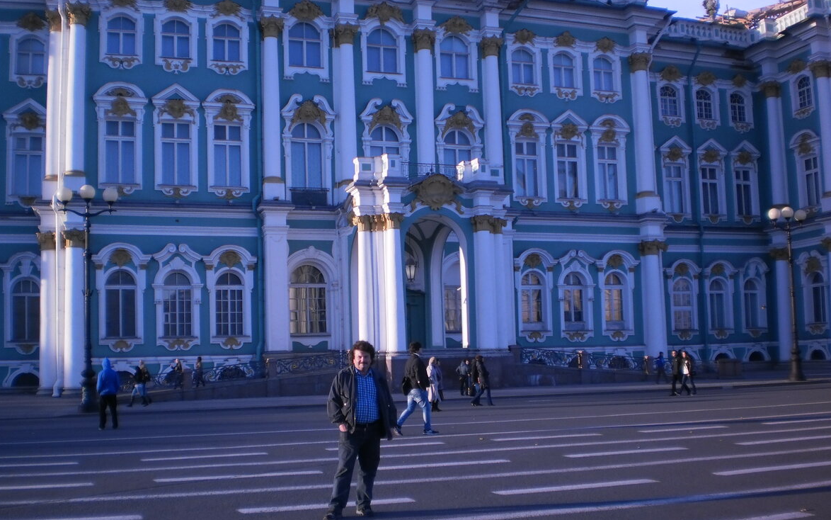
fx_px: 883
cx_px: 408
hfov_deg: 50.4
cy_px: 309
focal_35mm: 39
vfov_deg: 32.7
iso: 100
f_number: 3.1
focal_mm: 6.3
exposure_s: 1/400
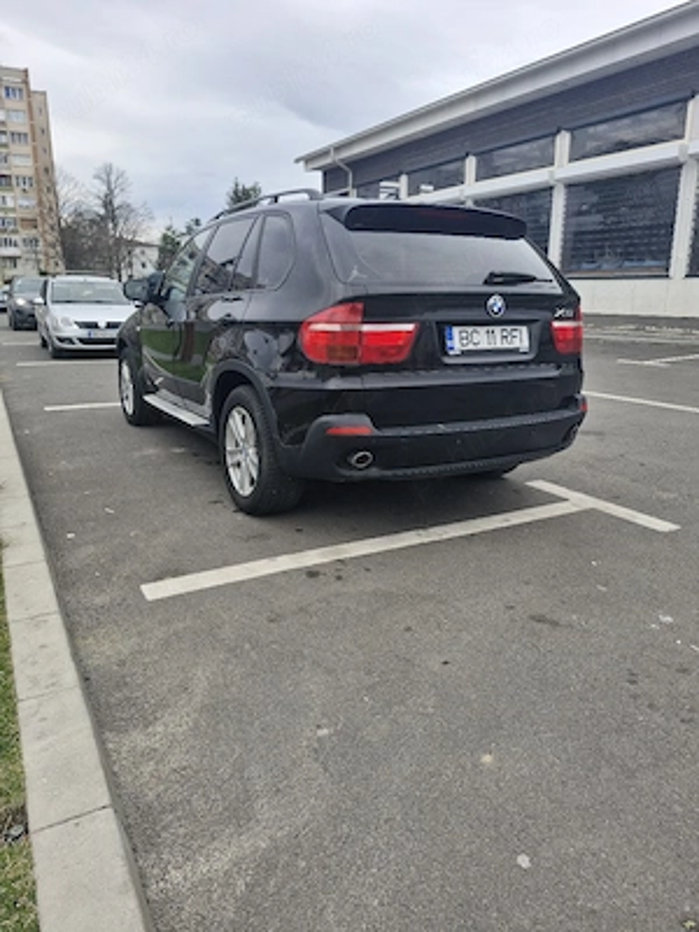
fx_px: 619
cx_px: 350
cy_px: 466
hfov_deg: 58.9
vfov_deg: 73.9
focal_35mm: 23
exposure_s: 1/526
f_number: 1.8
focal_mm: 5.54
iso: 50
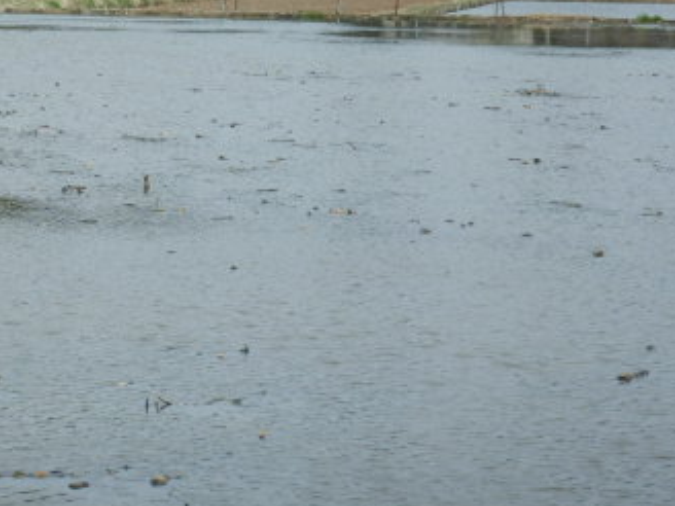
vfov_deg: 8.9
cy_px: 60
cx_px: 29
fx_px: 3237
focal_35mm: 166
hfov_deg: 11.8
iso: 125
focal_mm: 15.3
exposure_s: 1/500
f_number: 4.7
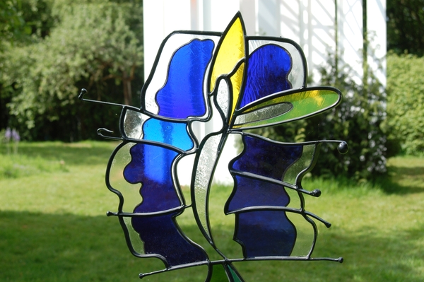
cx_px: 212
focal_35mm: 78
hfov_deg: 26.0
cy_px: 141
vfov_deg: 17.5
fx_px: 918
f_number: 8
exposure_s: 1/250
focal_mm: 52
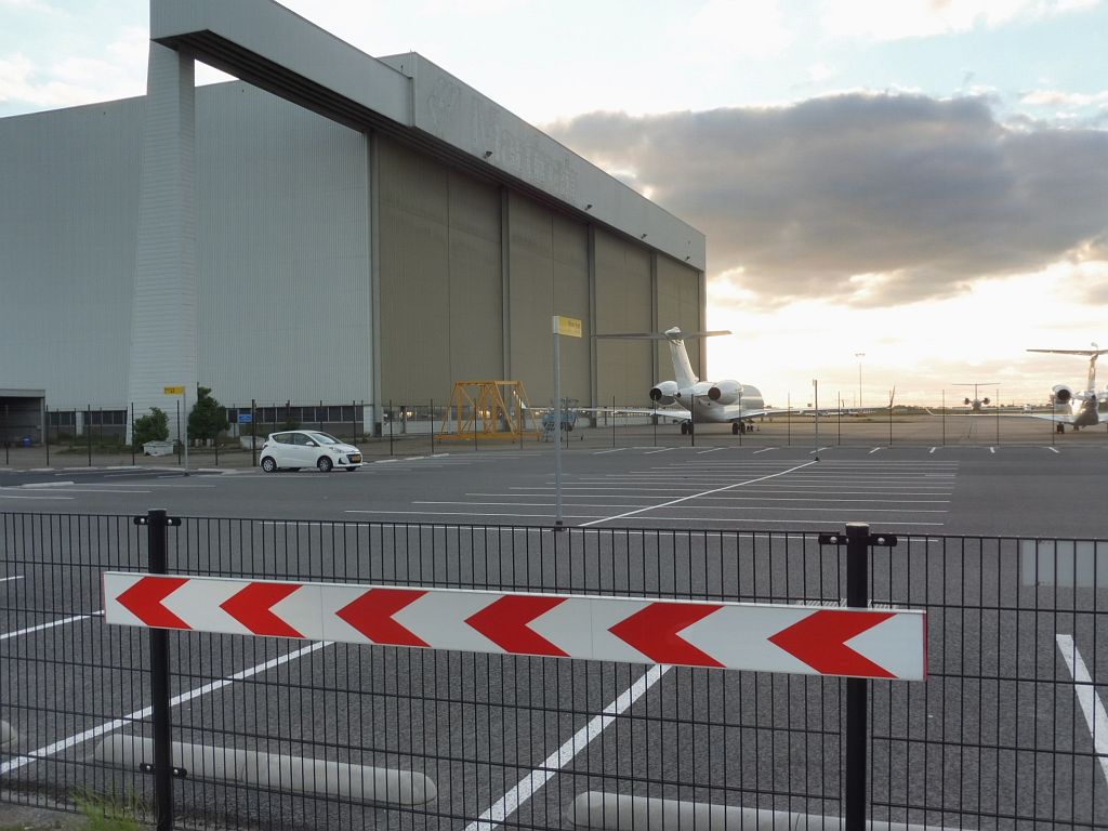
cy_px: 416
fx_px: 1088
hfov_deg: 54.0
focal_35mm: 34
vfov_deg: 41.8
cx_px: 554
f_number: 5
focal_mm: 6.1
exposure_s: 1/100
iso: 100
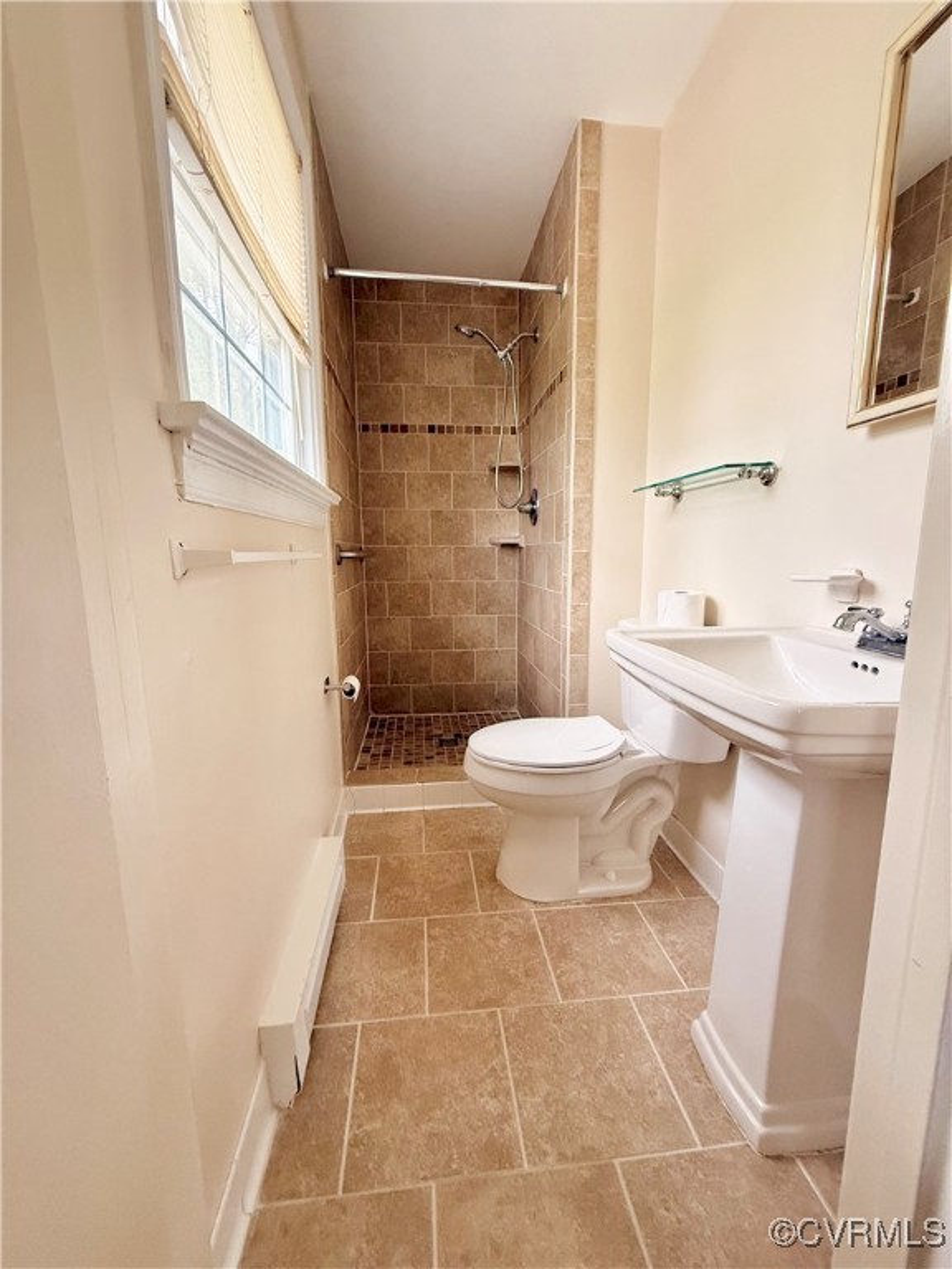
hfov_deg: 85.7
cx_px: 476
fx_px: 513
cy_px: 634
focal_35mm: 14
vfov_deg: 102.1
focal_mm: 2.22
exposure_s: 1/99
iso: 320
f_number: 2.2
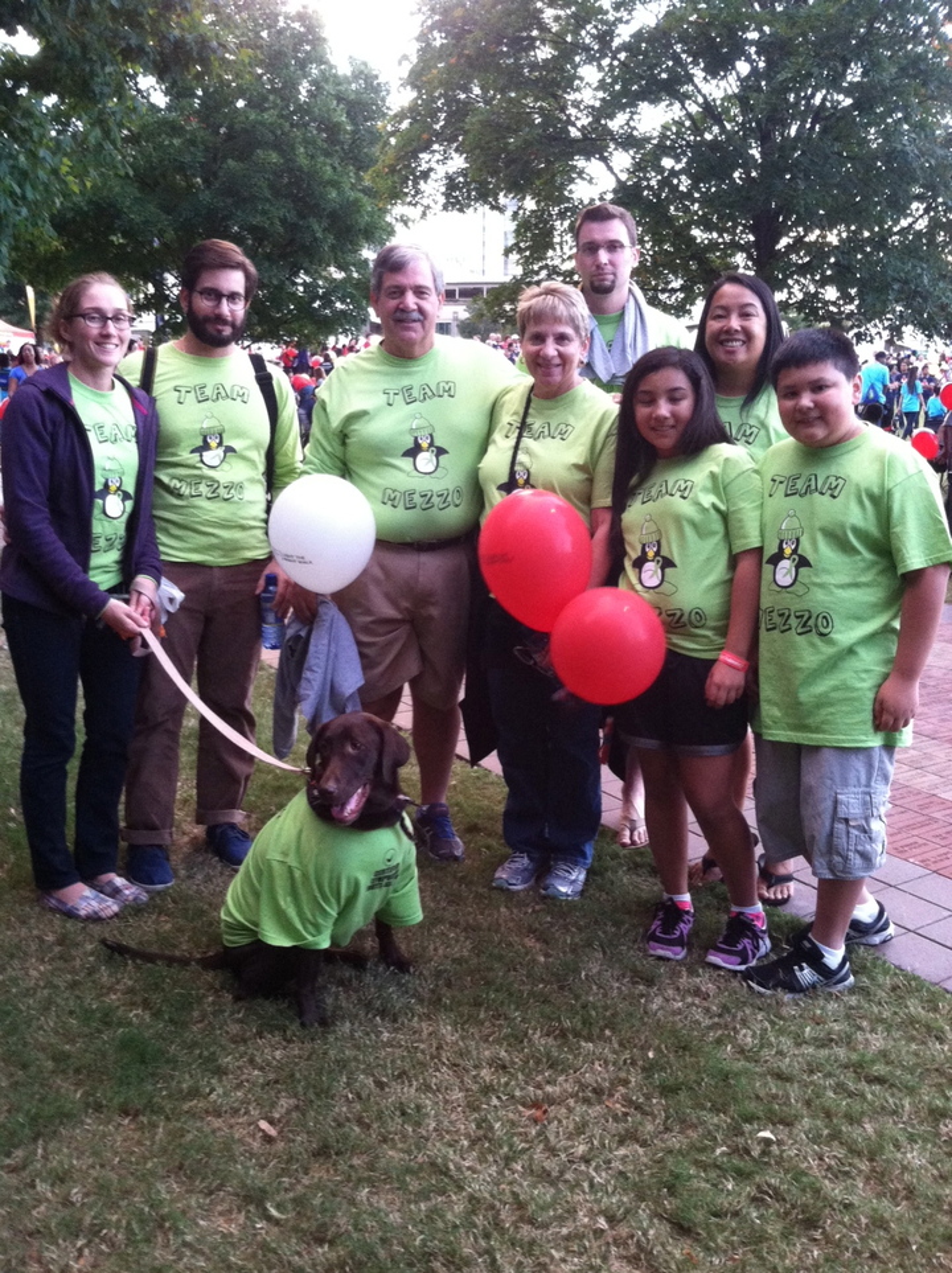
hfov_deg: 40.6
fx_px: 1286
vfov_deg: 52.7
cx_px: 476
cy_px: 636
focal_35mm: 35
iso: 320
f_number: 2.8
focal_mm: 3.85
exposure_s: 1/17
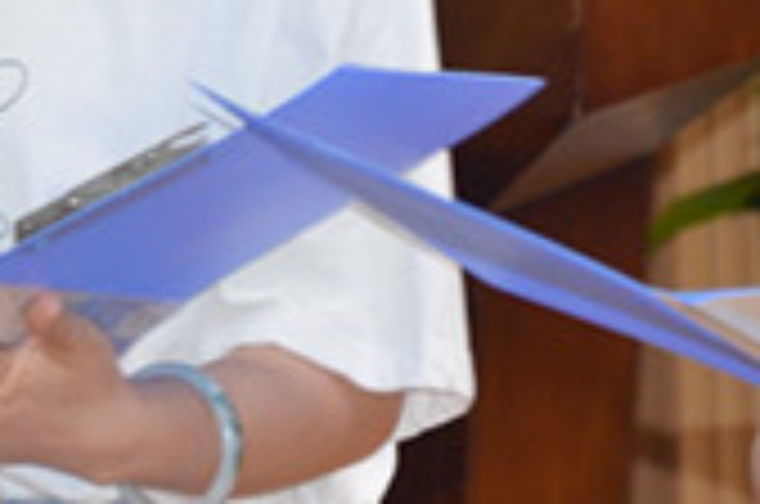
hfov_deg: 3.6
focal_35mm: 577
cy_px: -353
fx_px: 12154
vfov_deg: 2.4
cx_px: -4
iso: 1000
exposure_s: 1/60
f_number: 5.6
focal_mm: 105
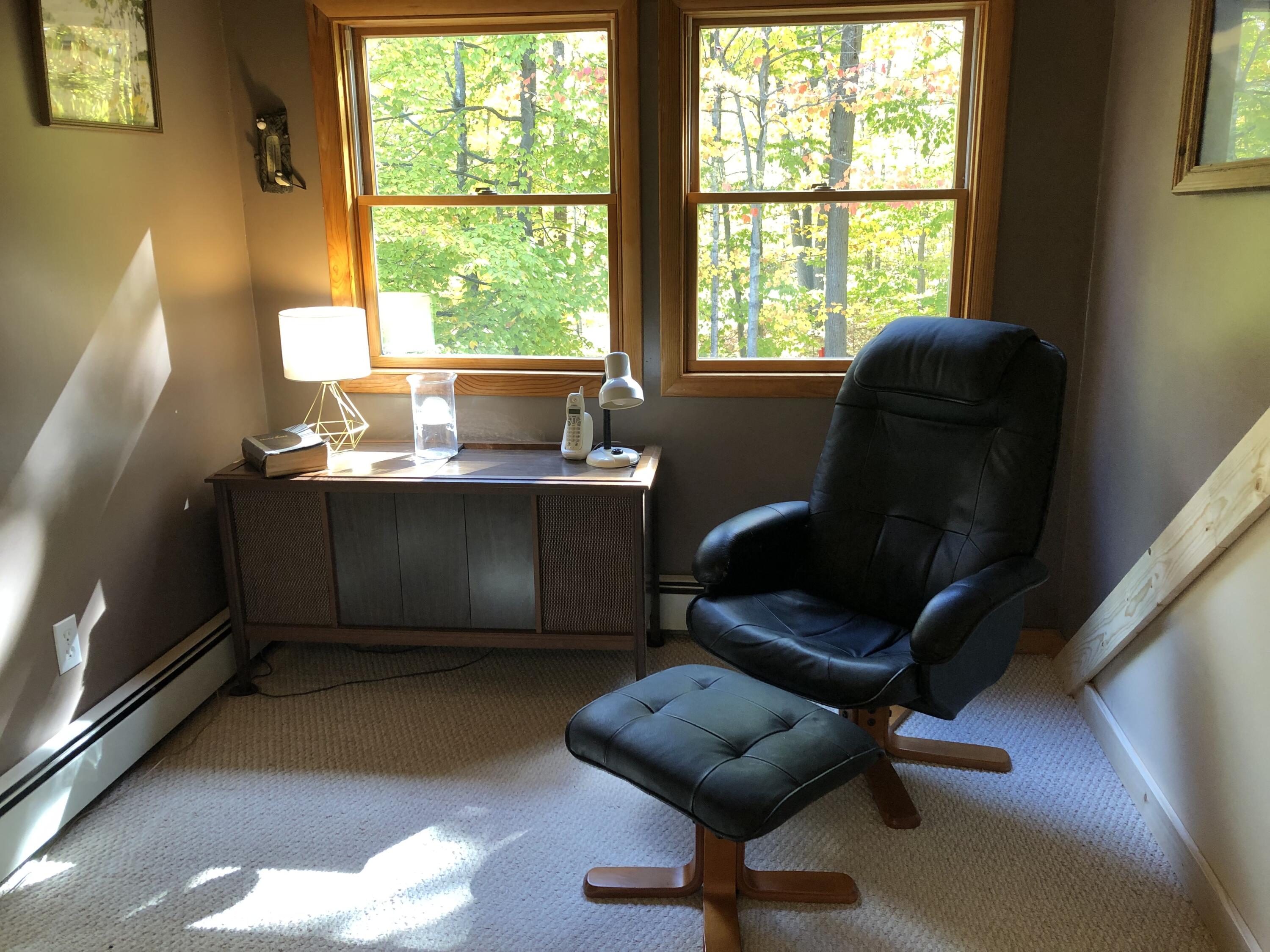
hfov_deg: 63.4
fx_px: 1027
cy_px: 476
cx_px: 635
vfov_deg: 49.7
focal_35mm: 28
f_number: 1.8
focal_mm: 3.99
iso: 32
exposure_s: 1/30
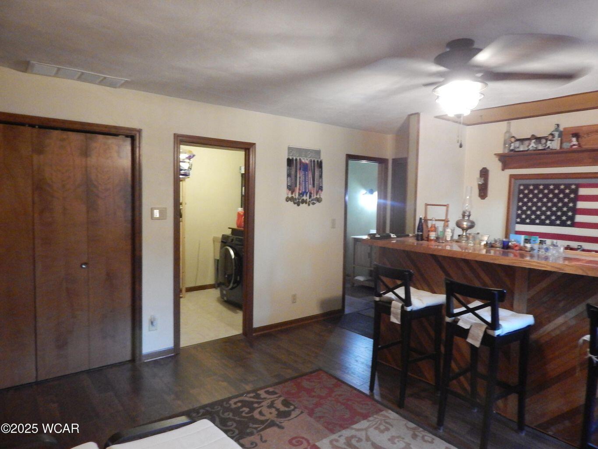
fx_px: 397
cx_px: 299
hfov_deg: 73.9
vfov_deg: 58.9
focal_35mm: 23
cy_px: 224
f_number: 3
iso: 800
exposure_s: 1/15
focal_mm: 4
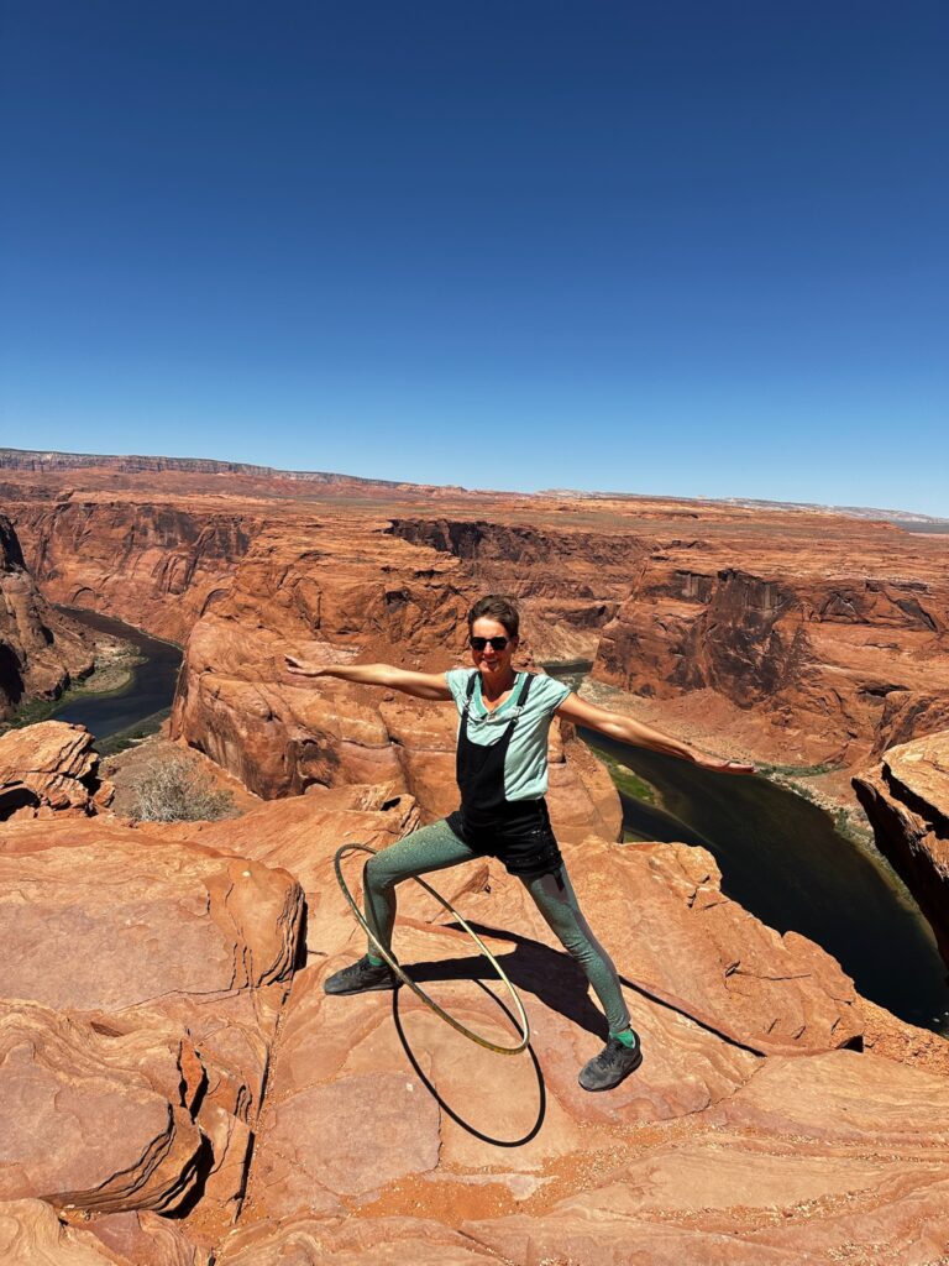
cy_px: 633
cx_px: 474
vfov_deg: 71.6
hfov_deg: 56.8
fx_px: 877
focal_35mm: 24
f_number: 1.78
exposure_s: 1/7042
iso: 80
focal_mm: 6.86
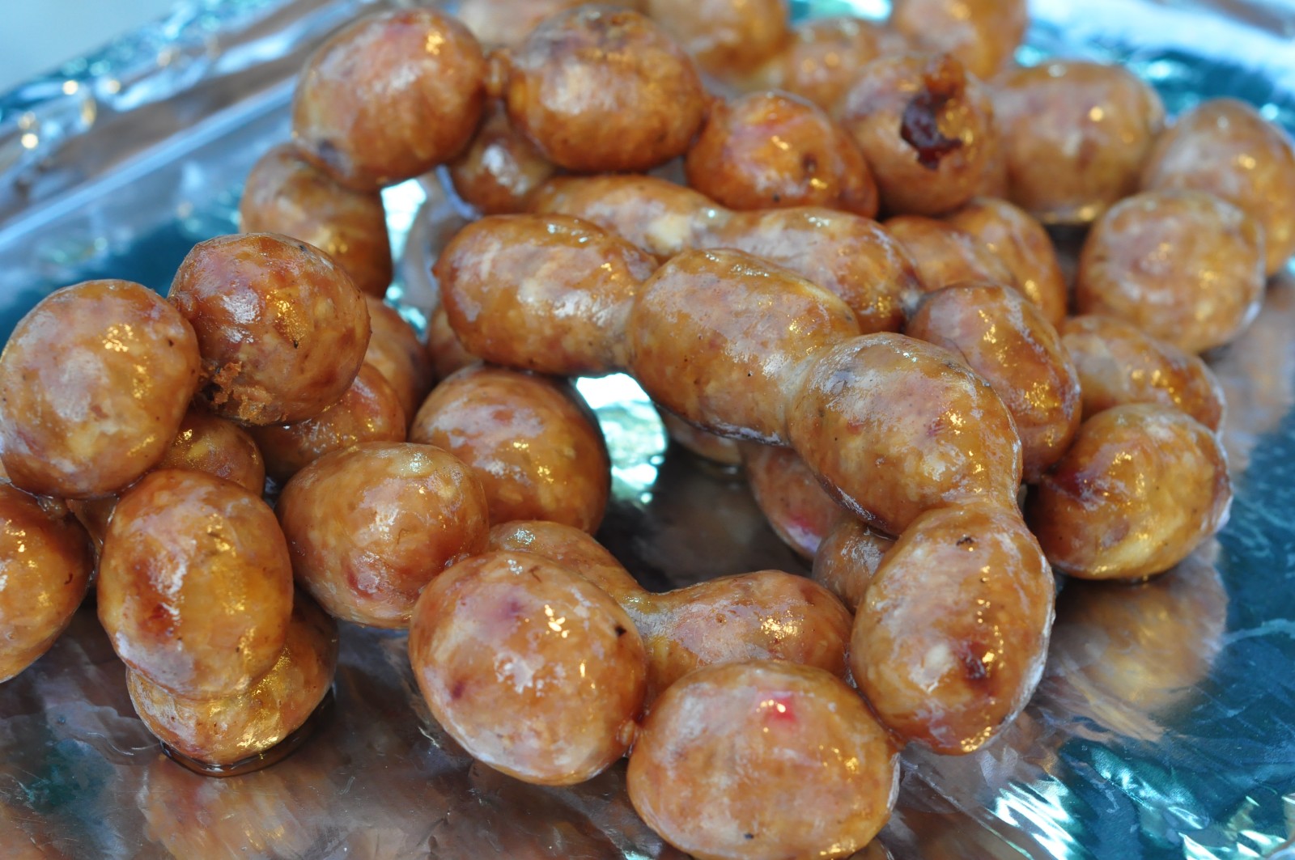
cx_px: 648
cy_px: 430
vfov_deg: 18.1
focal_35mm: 75
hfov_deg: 27.0
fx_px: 2695
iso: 800
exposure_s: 1/100
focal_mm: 50
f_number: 5
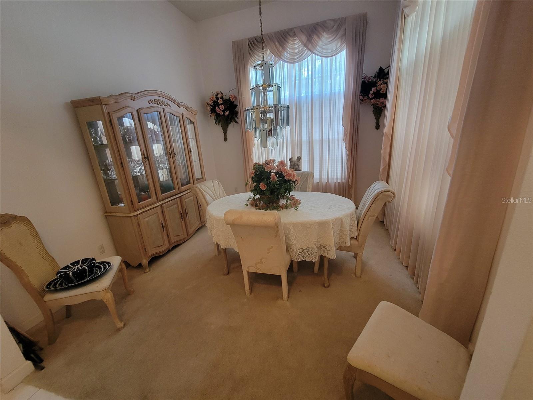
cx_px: 266
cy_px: 200
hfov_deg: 106.2
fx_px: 200
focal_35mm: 13
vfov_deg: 89.9
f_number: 2.2
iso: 400
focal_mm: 2.2
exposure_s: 1/30
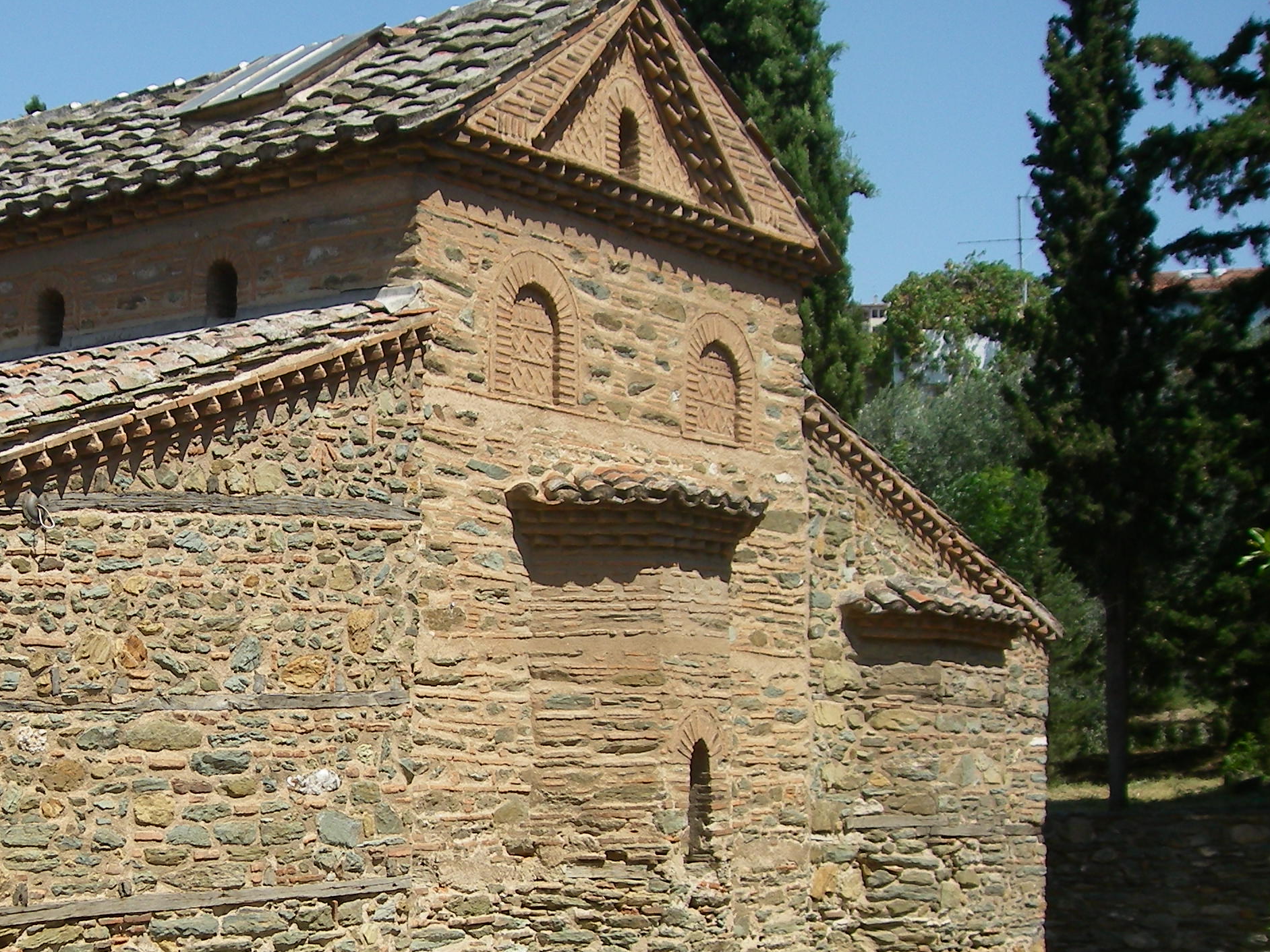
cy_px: 694
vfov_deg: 23.4
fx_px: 2275
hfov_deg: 30.5
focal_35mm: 62
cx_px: 280
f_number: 4.3
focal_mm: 6.2
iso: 64
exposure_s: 1/500
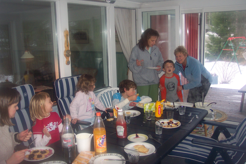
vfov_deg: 35.1
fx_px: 260
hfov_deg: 50.7
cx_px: 123
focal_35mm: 38
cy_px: 82
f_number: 2.8
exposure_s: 1/30
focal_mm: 8
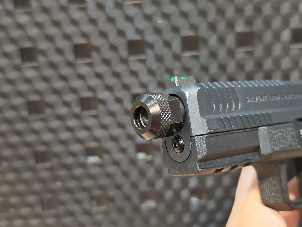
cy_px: 114
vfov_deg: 30.3
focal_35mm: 48
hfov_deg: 39.7
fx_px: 419
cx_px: 151
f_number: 1.4
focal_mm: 6.83
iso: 320
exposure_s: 1/33
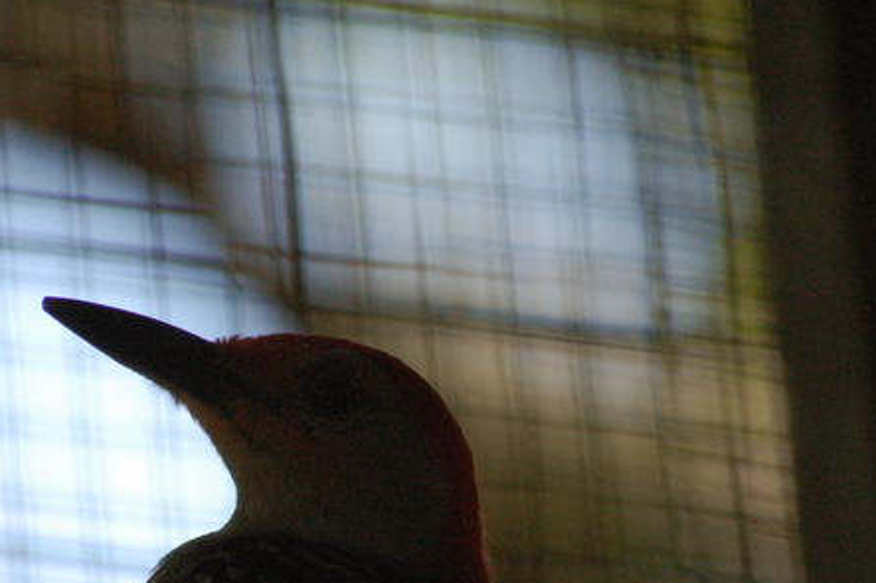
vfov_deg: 3.2
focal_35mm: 433
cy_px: 417
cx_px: 314
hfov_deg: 4.8
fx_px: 10532
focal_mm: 200
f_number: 5.6
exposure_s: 1/1000
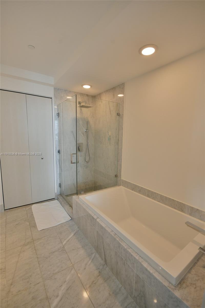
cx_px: 102
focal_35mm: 15
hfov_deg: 77.3
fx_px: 128
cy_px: 154
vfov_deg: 100.4
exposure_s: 1/80
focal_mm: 10
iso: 2200
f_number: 6.3
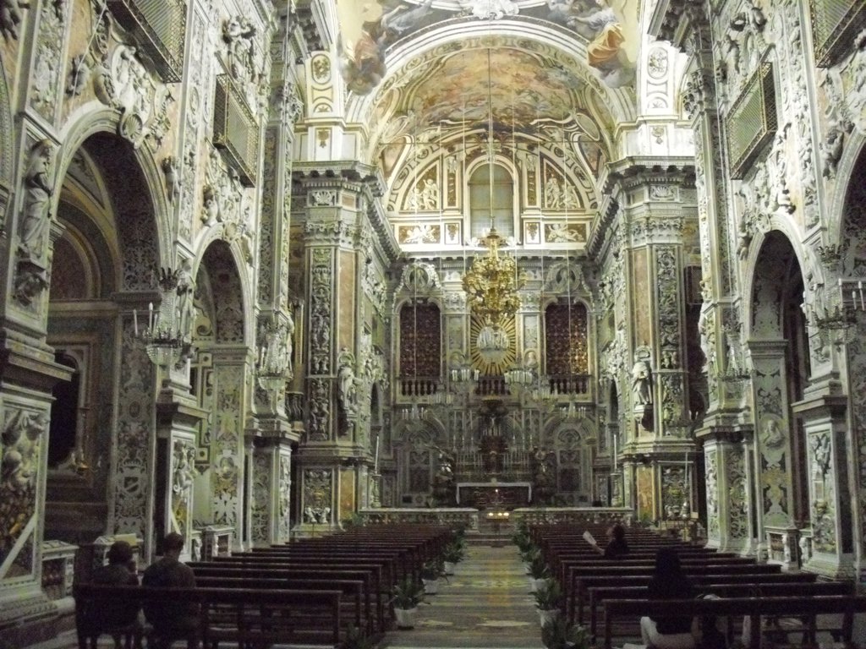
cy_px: 324
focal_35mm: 38
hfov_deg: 49.0
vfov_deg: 37.7
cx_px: 433
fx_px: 951
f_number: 2.8
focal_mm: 6.2
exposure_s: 1/40
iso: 1600
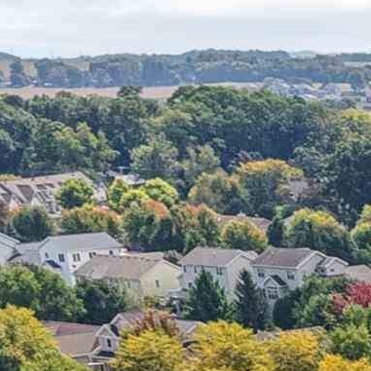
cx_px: 1055
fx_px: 2025
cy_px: 854
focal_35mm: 167
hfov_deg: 8.9
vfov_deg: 9.5
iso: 310
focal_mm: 8.67
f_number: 1.8
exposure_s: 1/5000
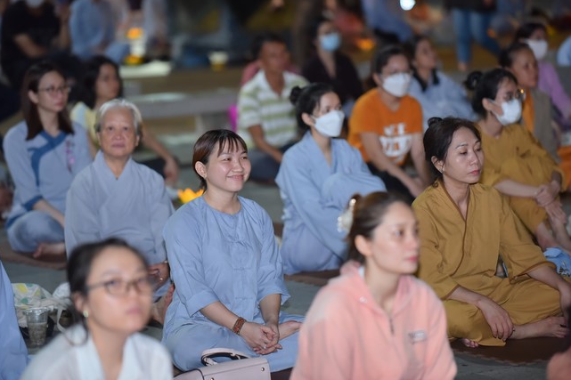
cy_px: 189
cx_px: 286
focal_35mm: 142
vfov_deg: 9.7
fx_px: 2252
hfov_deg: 14.5
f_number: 2.8
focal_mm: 140
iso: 1600
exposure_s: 1/100
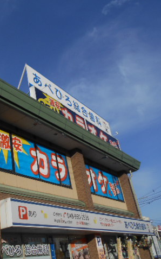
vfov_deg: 52.8
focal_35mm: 37
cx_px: 32
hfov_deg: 33.4
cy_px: 129
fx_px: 260
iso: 80
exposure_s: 1/320
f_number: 8
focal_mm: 4.6
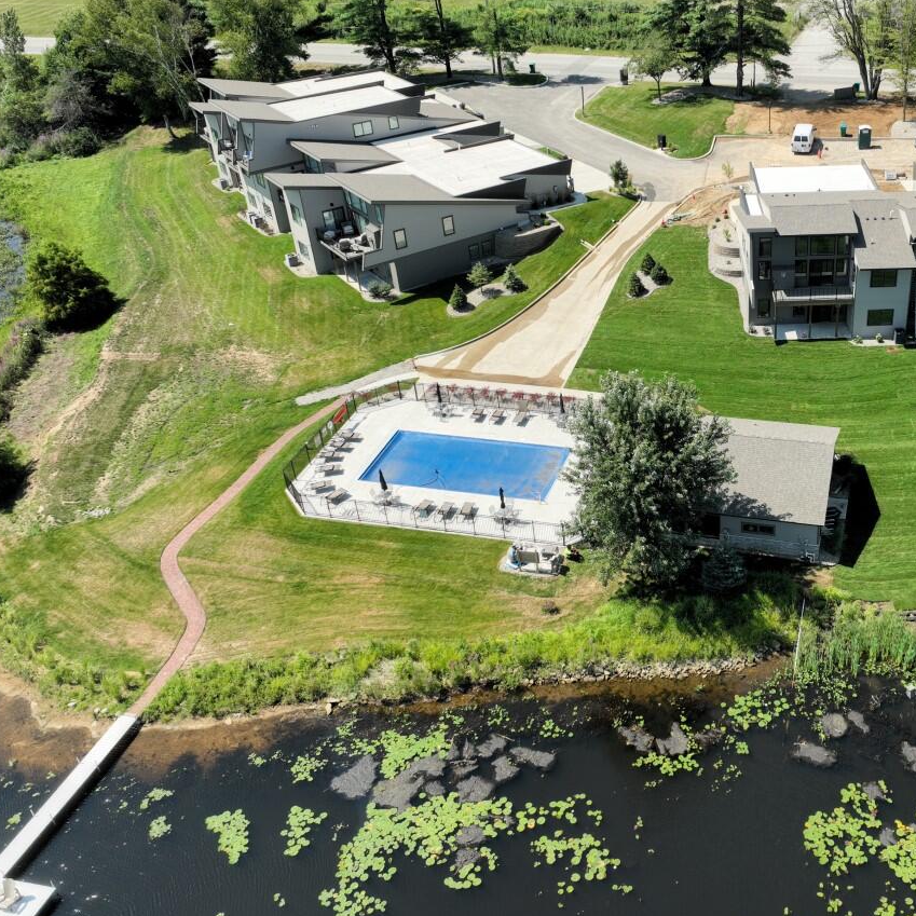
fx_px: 1078
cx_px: 679
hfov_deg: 44.6
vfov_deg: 46.0
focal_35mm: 36
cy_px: 440
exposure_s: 1/2000
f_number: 2.8
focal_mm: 12.29
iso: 230
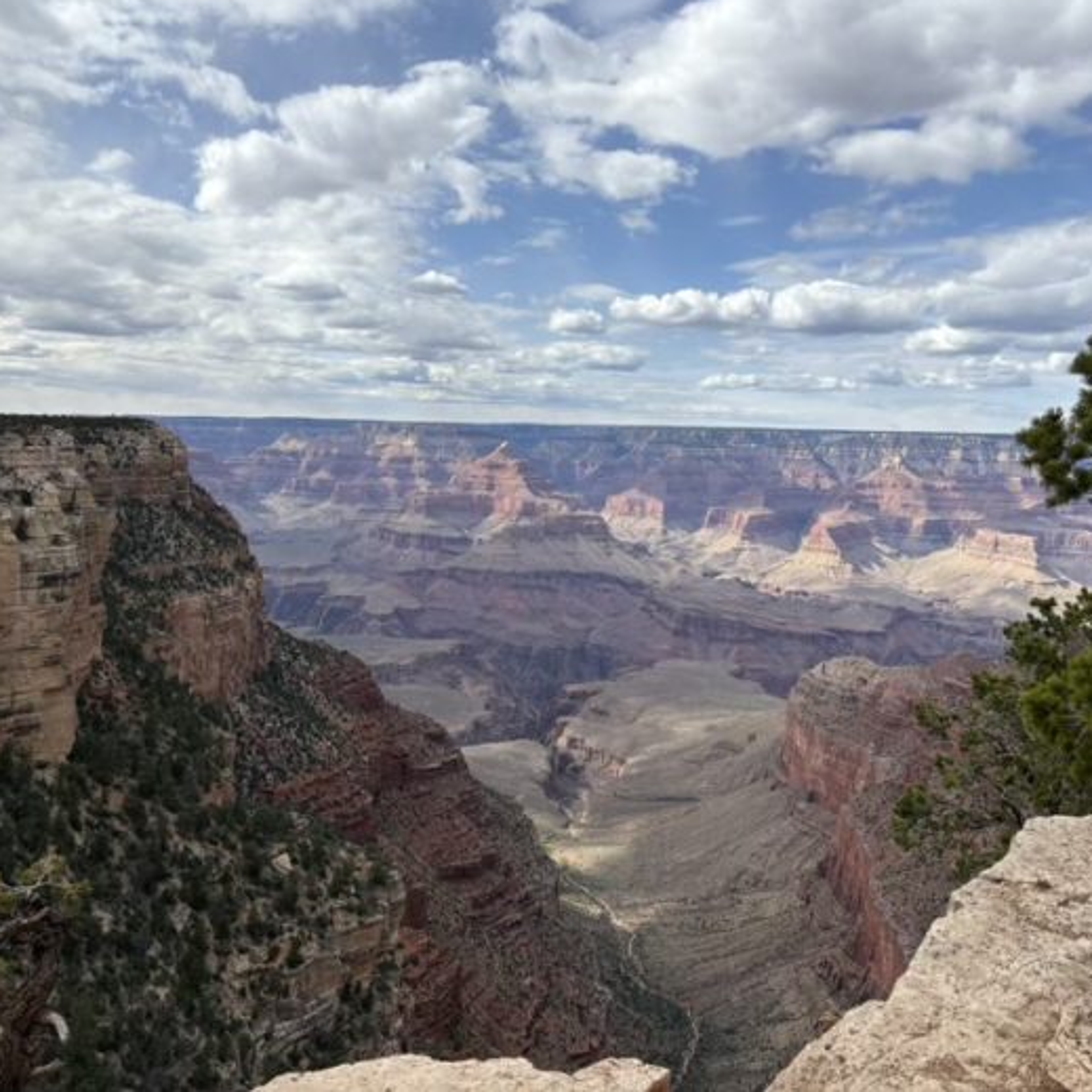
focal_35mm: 31
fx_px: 1106
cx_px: 427
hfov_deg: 52.1
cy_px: 542
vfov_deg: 52.5
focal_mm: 5.96
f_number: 1.6
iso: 50
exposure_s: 1/4065
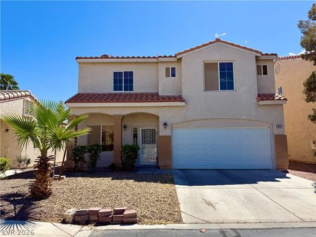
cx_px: 158
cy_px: 118
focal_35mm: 24
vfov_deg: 56.8
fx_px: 219
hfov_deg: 71.6
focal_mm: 6.76
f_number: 1.78
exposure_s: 1/4975
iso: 80
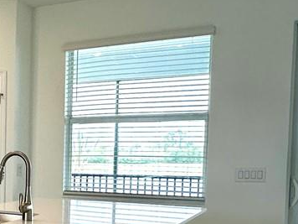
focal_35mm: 63
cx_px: -100
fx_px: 542
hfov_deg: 25.8
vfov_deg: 22.9
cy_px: 185
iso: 80
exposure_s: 1/120
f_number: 2.2
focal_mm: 2.22
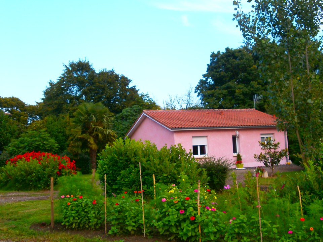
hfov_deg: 41.2
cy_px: 121
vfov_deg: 31.5
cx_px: 162
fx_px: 429
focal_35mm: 46
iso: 100
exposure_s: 1/200
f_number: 3.8
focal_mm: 8.1
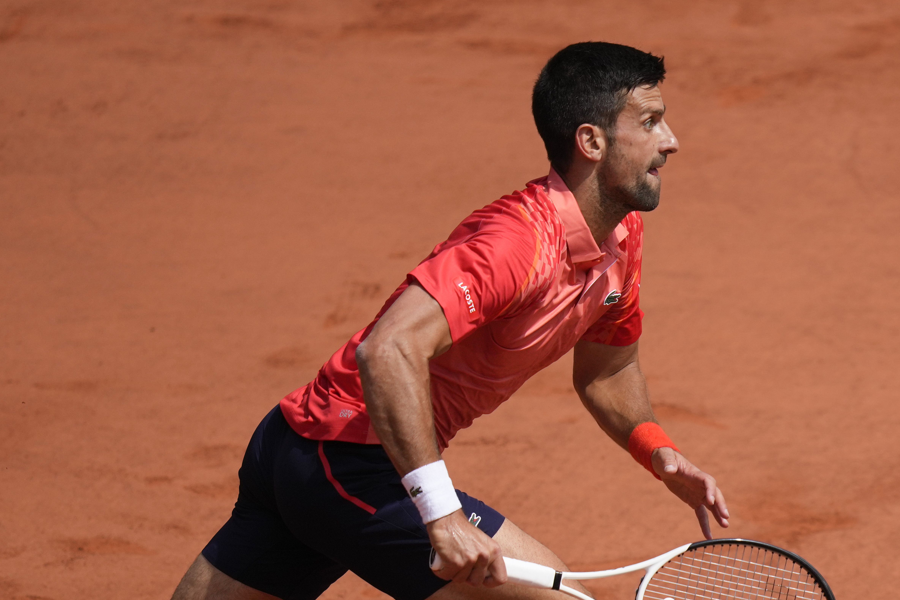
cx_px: 562
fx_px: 18199
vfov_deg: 1.9
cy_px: 524
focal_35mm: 728
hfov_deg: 2.8
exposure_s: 1/6400
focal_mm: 400
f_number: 2.8
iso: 250
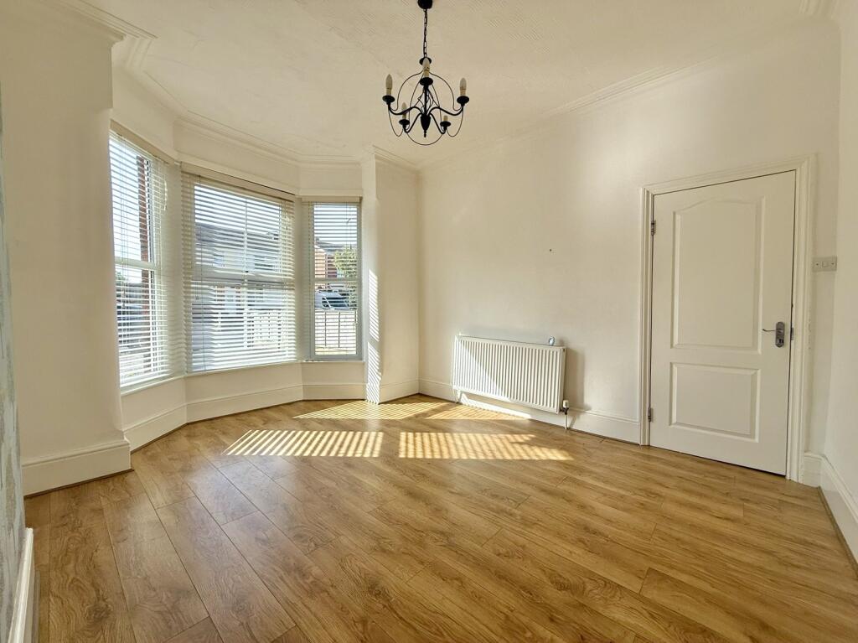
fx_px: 347
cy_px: 322
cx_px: 429
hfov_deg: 102.1
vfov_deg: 85.6
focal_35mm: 14
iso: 50
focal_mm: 2.22
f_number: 2.2
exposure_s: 1/820
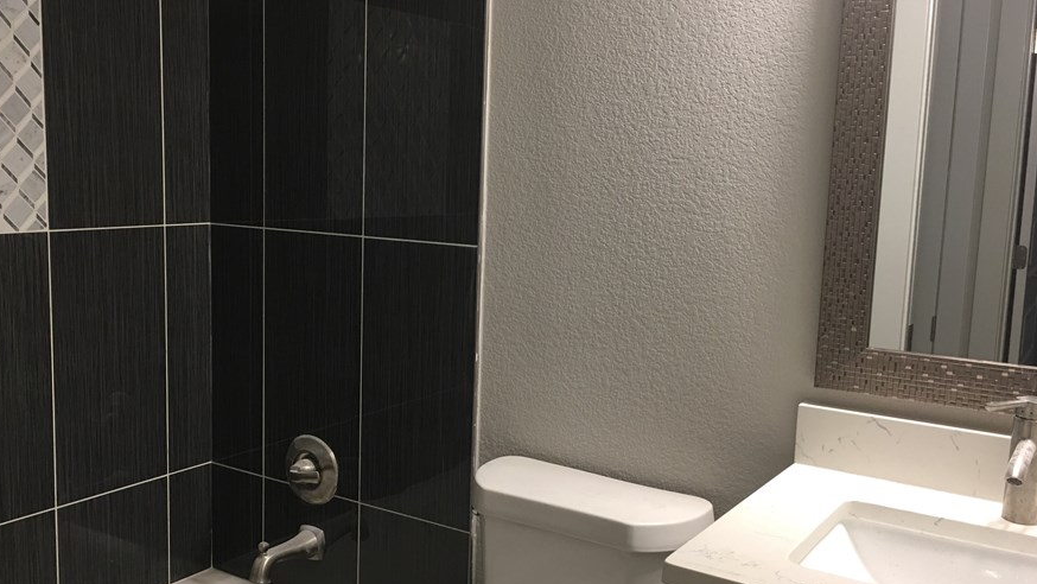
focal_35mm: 37
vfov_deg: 32.0
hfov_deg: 53.9
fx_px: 1018
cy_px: 304
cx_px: 458
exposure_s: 1/15
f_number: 2.2
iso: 40
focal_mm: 4.15
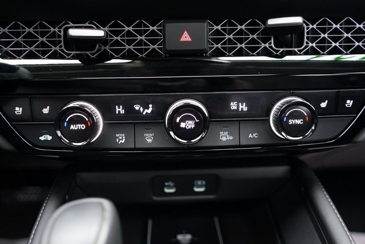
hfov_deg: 60.3
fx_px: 314
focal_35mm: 31
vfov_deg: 42.3
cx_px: 182
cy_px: 122
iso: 2000
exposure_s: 1/60
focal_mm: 31
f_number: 3.2
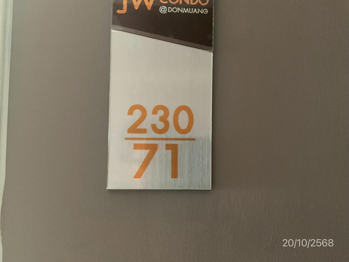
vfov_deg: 48.2
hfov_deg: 61.7
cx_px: 174
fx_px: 292
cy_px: 131
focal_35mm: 29
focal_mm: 3
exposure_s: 1/24
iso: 500
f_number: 1.8
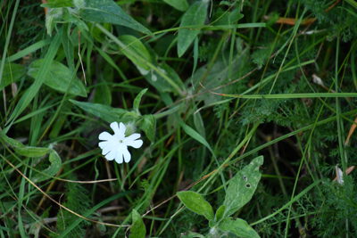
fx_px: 2976
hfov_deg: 6.9
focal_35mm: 300
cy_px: 119
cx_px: 178
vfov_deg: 4.6
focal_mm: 200
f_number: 6.3
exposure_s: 1/160
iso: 1000
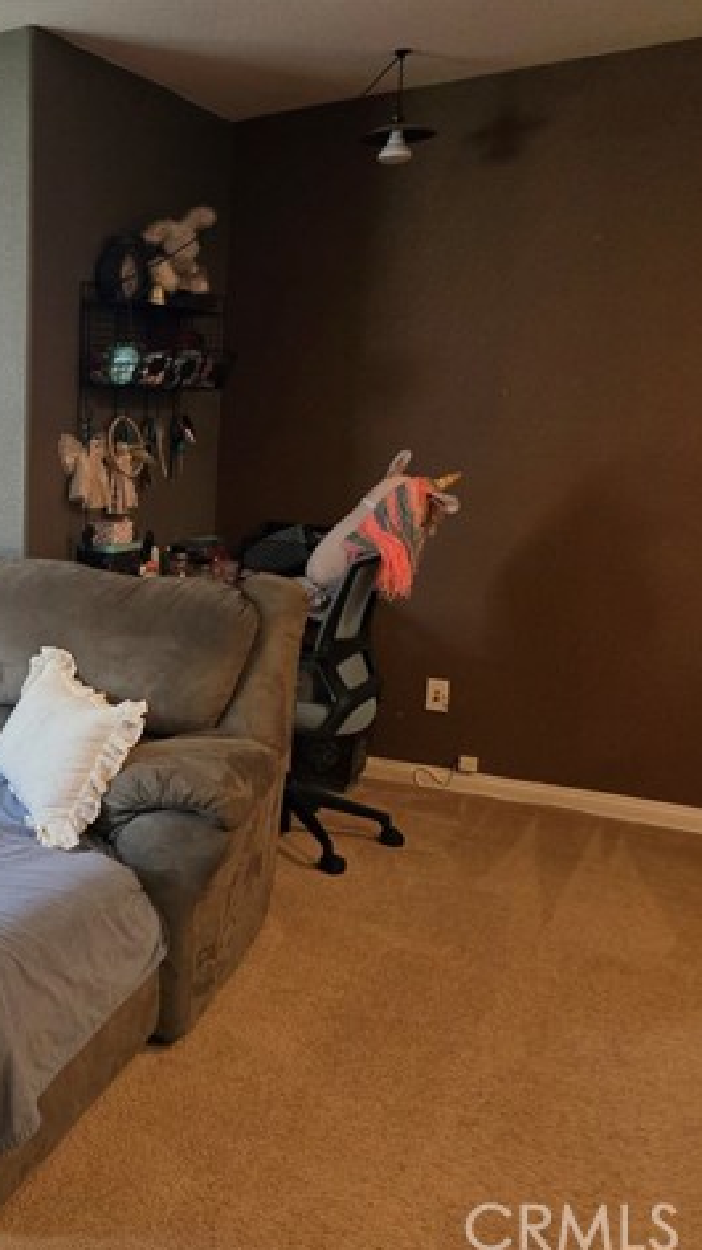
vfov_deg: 58.0
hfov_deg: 30.0
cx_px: -122
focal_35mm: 34
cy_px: 630
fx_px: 1127
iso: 800
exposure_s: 1/120
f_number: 1.7
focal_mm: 6.3
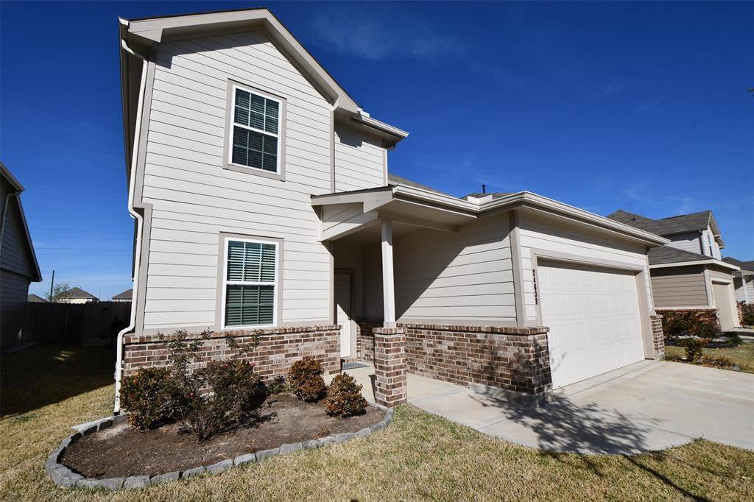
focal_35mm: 15
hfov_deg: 100.4
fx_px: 314
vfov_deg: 77.3
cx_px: 377
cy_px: 251
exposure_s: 1/400
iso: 100
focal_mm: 10
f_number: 10
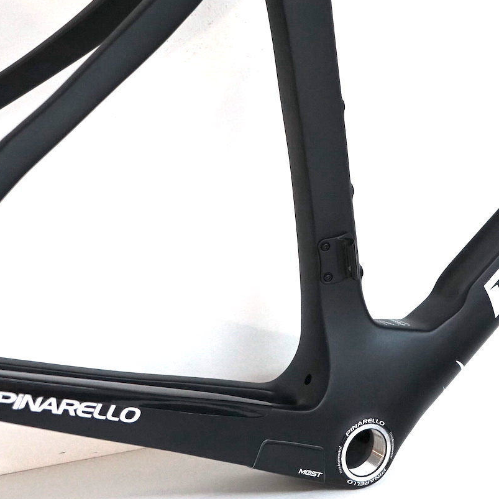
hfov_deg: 19.0
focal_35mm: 91
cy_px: 94
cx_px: 356
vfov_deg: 18.9
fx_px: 1484
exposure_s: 1/160
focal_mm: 41
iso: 1250
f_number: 4.5
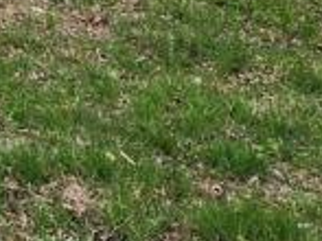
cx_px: -372
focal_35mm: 125
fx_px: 1162
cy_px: -359
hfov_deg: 13.1
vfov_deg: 10.1
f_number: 1.8
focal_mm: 6.4
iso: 12
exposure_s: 1/199
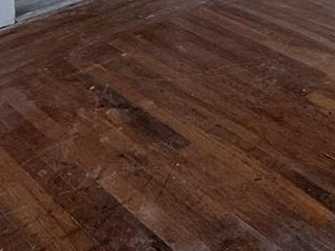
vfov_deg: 17.0
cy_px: -216
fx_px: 667
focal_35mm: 69
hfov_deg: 26.4
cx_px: 349
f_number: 2.2
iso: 200
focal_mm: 2.22
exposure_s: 1/99
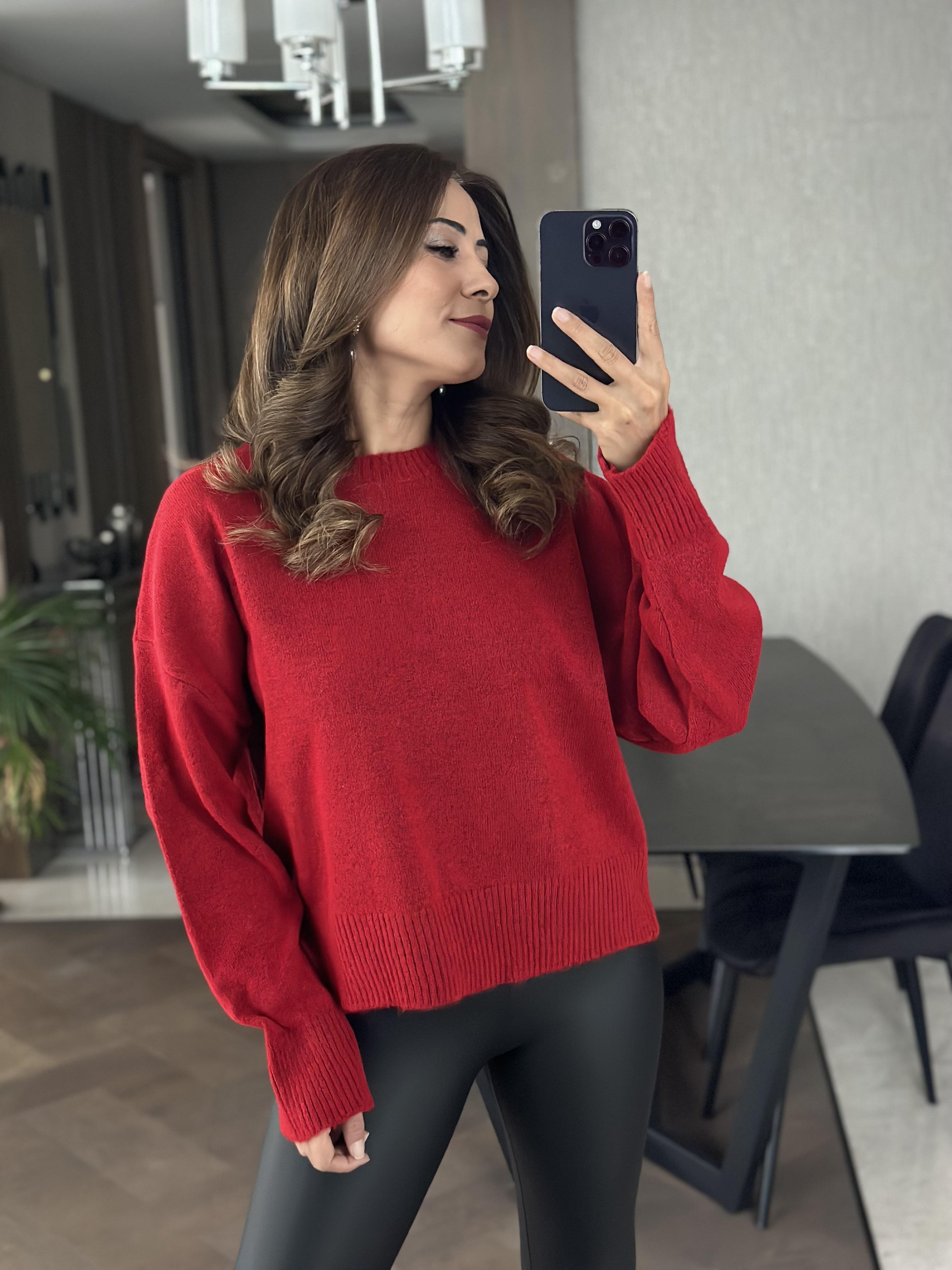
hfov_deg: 30.3
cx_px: 476
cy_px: 635
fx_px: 1760
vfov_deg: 39.7
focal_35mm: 48
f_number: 1.78
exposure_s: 1/40
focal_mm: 6.86
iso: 640
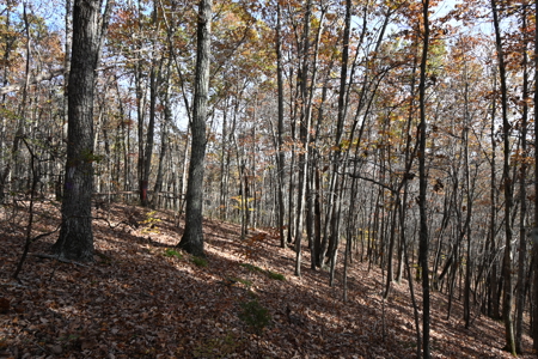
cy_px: 180
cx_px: 269
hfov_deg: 78.6
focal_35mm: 22
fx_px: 329
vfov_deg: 57.2
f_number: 5.6
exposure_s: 1/250
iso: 200
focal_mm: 15
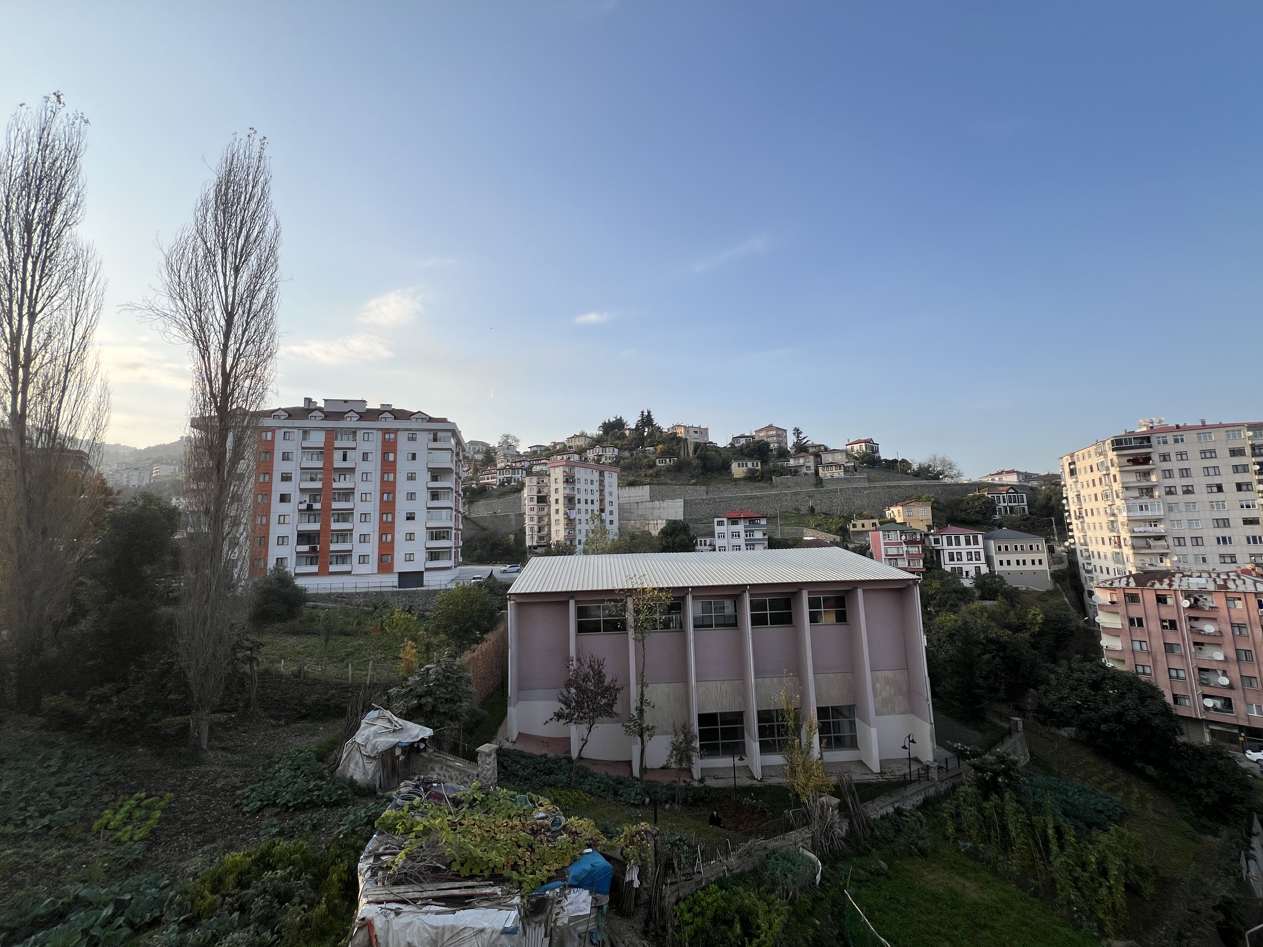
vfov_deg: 89.9
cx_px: 632
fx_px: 474
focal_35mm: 13
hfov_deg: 106.2
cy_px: 474
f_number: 1.8
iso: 32
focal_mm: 1.57
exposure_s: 1/1167
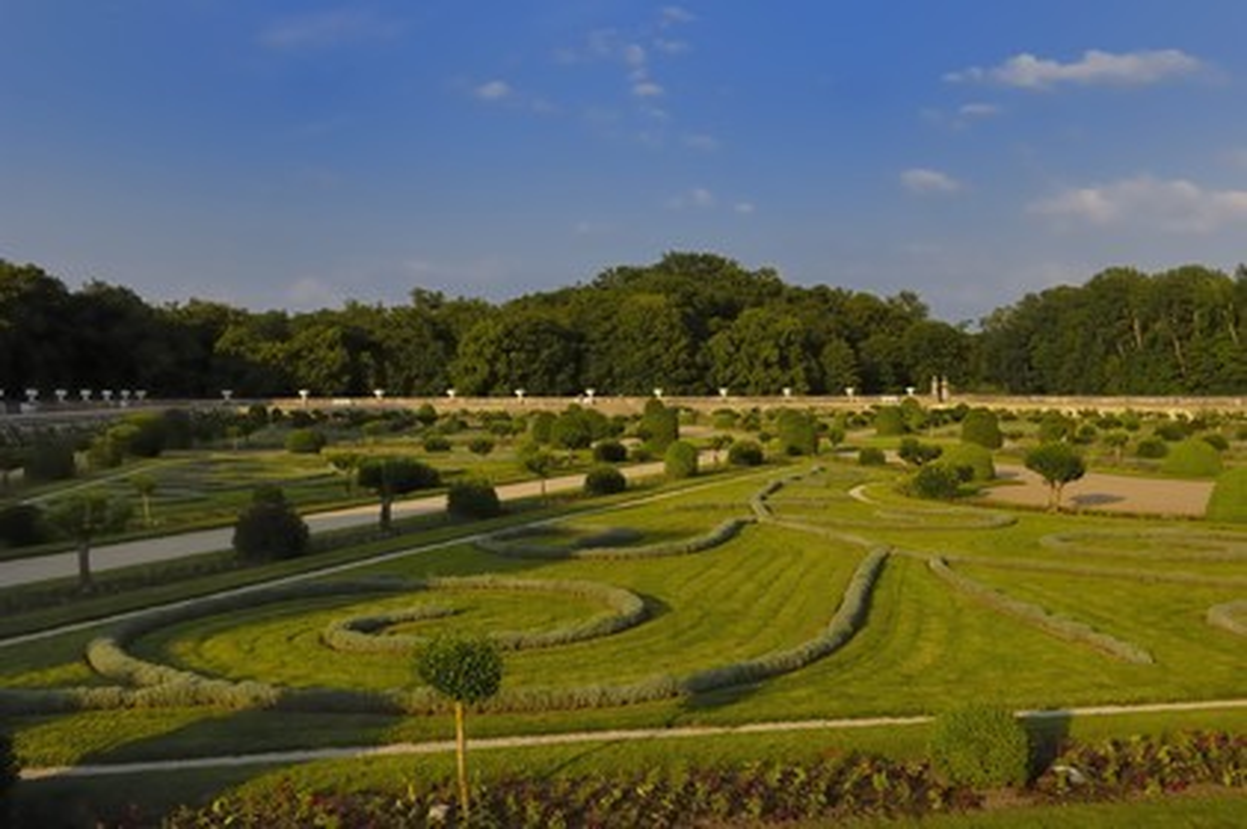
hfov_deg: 53.2
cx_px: 624
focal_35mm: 36
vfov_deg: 36.8
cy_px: 414
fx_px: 1246
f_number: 8
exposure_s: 1/125
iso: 100
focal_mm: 24
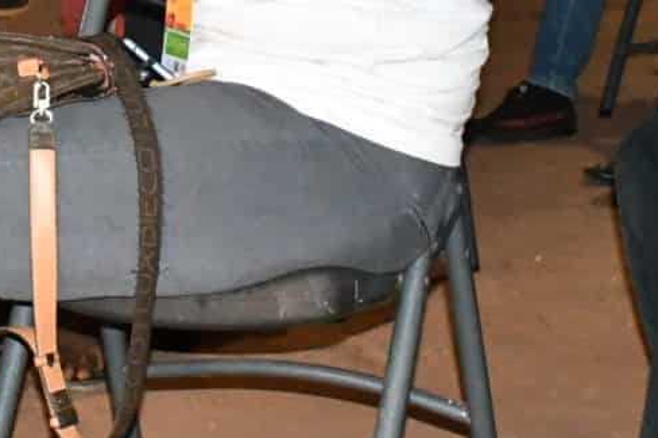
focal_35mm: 168
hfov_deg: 12.2
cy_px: -288
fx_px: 3069
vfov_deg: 8.0
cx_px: 71
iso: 6400
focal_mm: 27
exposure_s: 1/60
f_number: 4
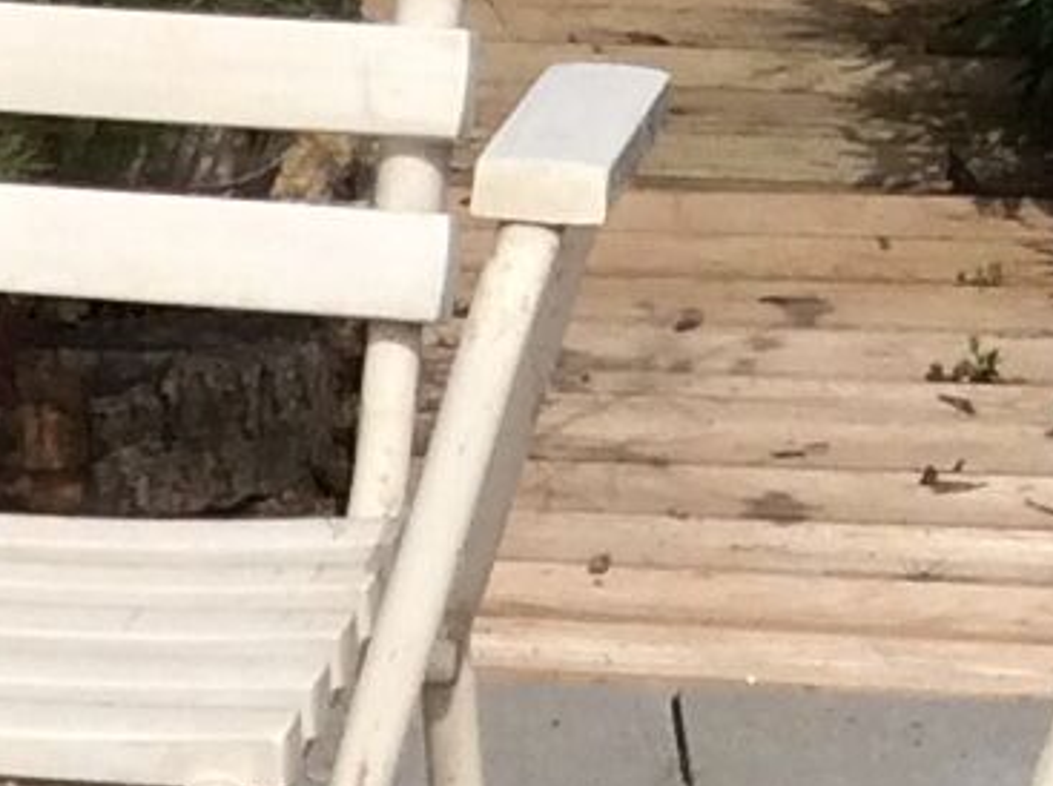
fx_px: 6864
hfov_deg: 8.6
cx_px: -585
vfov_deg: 6.4
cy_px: 1282
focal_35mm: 226
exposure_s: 1/3367
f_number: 2.4
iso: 32
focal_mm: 3.3
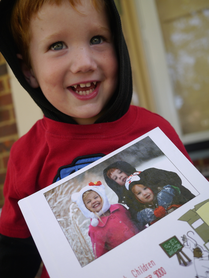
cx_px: 104
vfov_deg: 46.8
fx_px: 322
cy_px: 139
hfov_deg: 36.0
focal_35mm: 40
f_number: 2.2
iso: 160
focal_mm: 20
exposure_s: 1/500
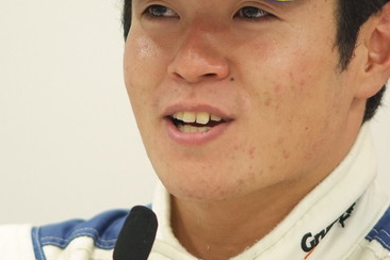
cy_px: 82
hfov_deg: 3.9
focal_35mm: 531
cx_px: 169
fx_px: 5752
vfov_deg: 2.6
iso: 800
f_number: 2.8
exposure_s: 1/125
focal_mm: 180
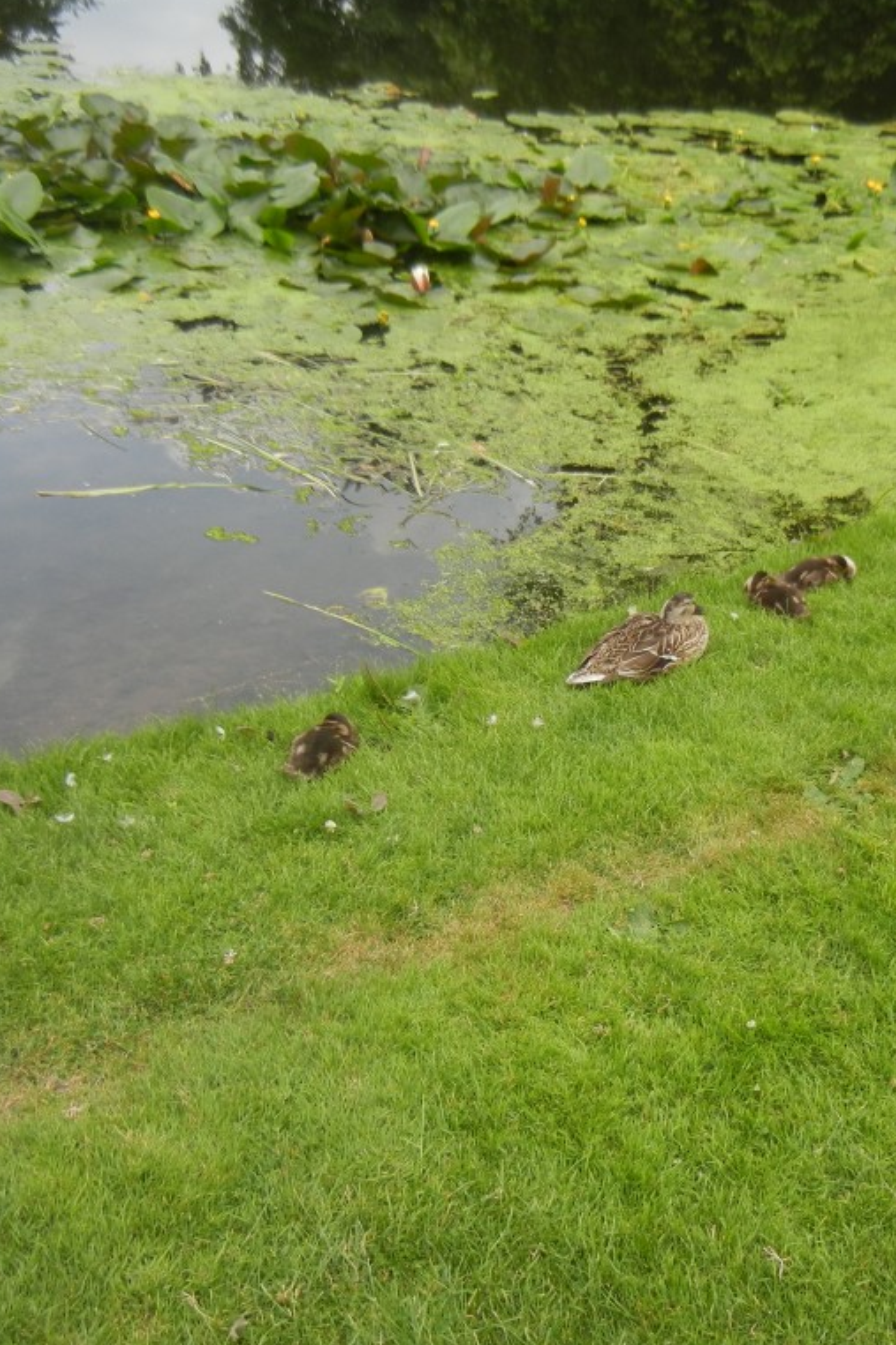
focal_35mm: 42
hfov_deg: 31.6
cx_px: 613
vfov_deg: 46.4
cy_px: 668
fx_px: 1569
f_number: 3.5
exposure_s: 1/350
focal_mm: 5.4
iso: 160
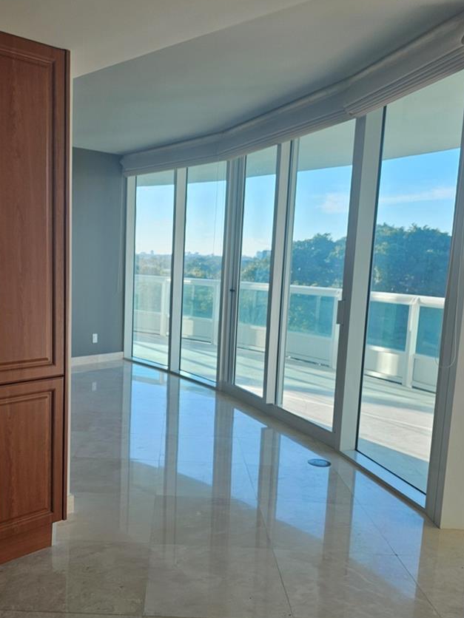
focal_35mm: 33
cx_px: 161
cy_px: 350
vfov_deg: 55.2
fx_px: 590
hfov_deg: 42.5
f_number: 1.7
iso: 40
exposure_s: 1/149
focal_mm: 6.3
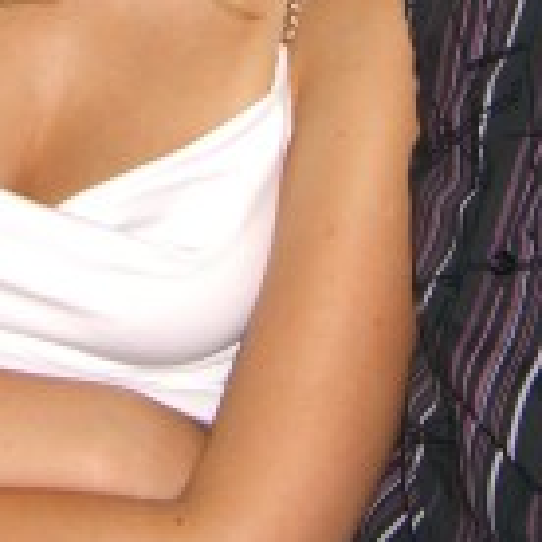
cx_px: 157
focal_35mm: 146
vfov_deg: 11.6
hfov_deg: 11.9
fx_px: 2586
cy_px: -192
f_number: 2.8
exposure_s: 1/60
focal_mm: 7.9
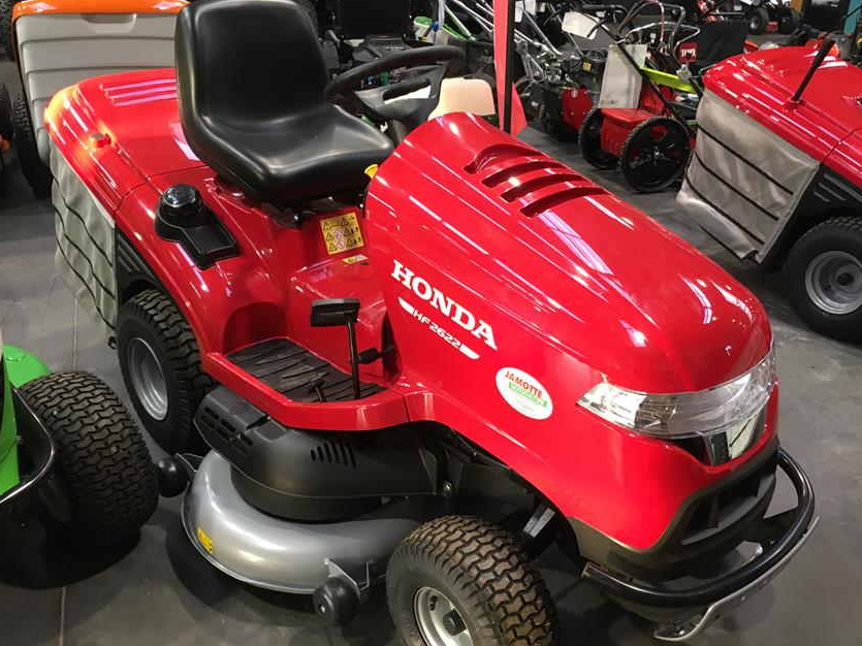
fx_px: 822
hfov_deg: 55.4
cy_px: 352
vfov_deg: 42.9
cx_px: 438
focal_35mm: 33
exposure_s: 1/33
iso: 100
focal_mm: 4.15
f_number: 2.2
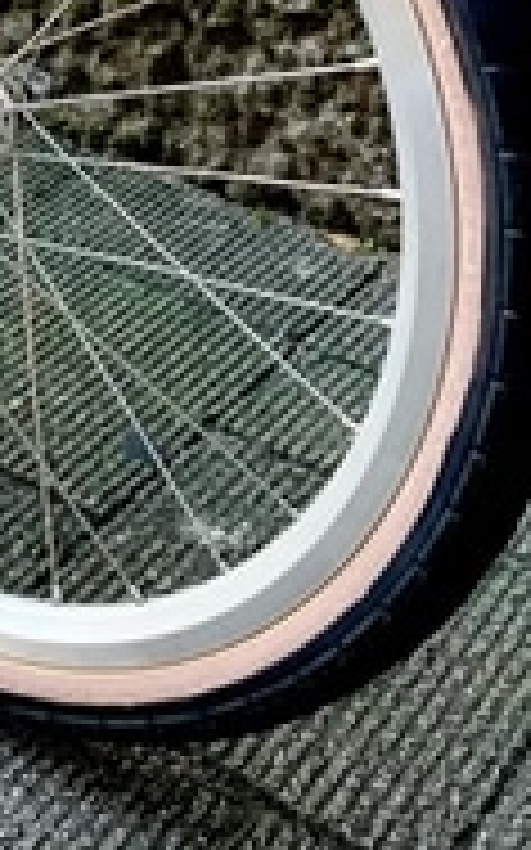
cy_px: 92
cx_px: -207
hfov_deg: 16.6
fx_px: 1692
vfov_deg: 27.3
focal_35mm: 73
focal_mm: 4.2
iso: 125
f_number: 1.6
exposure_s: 1/121
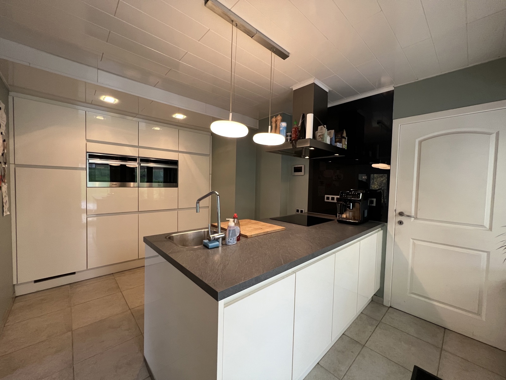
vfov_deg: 89.9
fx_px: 190
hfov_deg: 106.2
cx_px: 253
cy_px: 190
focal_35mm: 13
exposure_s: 1/50
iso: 250
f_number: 1.8
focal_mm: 1.57
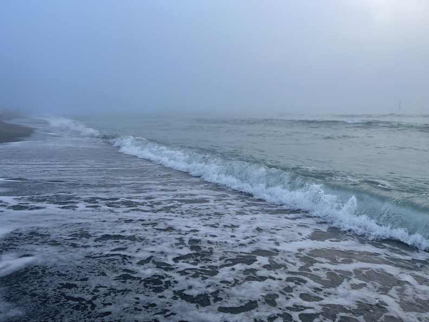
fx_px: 322
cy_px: 161
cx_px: 214
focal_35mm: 26
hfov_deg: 67.3
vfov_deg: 53.1
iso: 32
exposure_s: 1/807
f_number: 1.6
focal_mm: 5.1
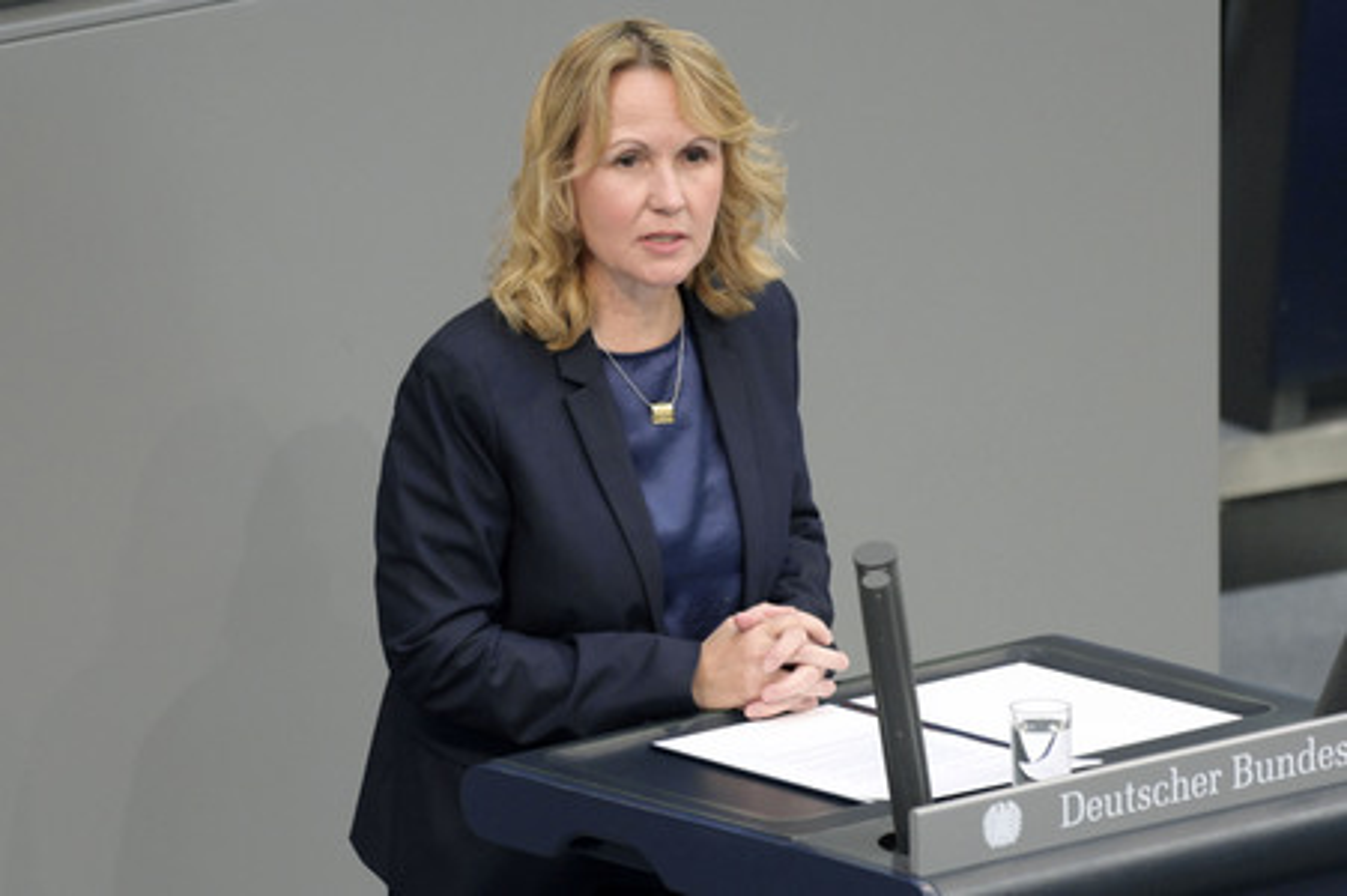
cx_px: 674
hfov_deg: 5.3
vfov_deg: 3.5
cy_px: 448
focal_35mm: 390
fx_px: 14581
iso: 8000
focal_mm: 390
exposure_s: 1/320
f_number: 5.6
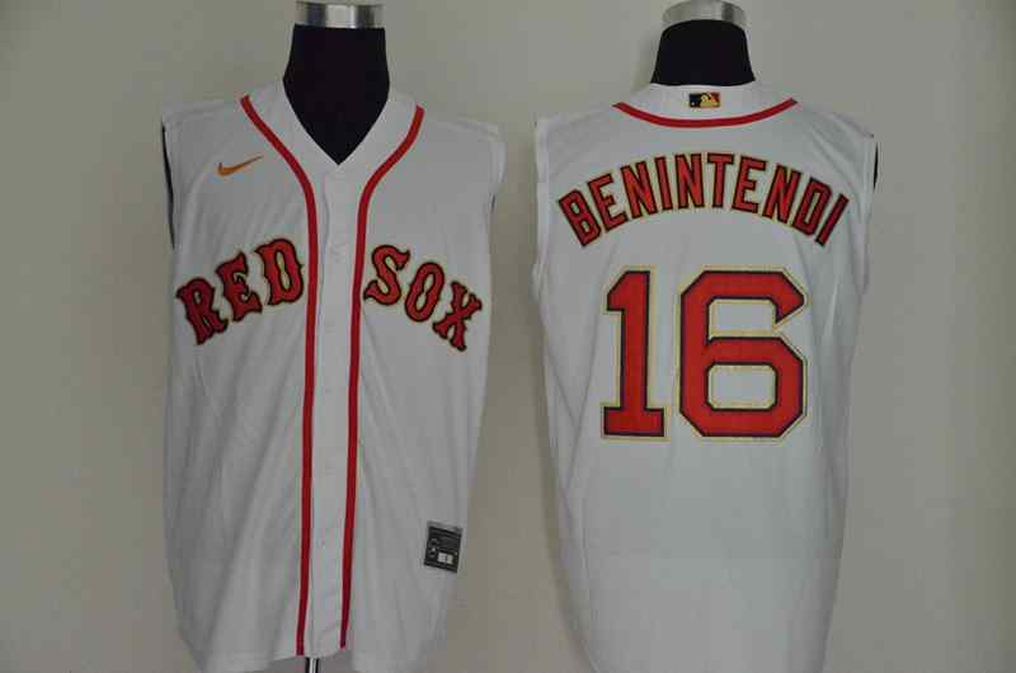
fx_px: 2112
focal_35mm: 75
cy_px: 336
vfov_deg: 18.1
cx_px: 508
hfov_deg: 27.0
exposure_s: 1/80
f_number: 4.8
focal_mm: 50
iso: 4000
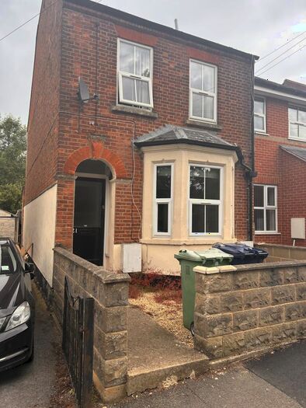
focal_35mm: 26
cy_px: 204
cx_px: 153
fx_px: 306
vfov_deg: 67.3
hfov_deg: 53.1
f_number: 1.5
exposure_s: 1/1089
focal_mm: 5.7
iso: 50
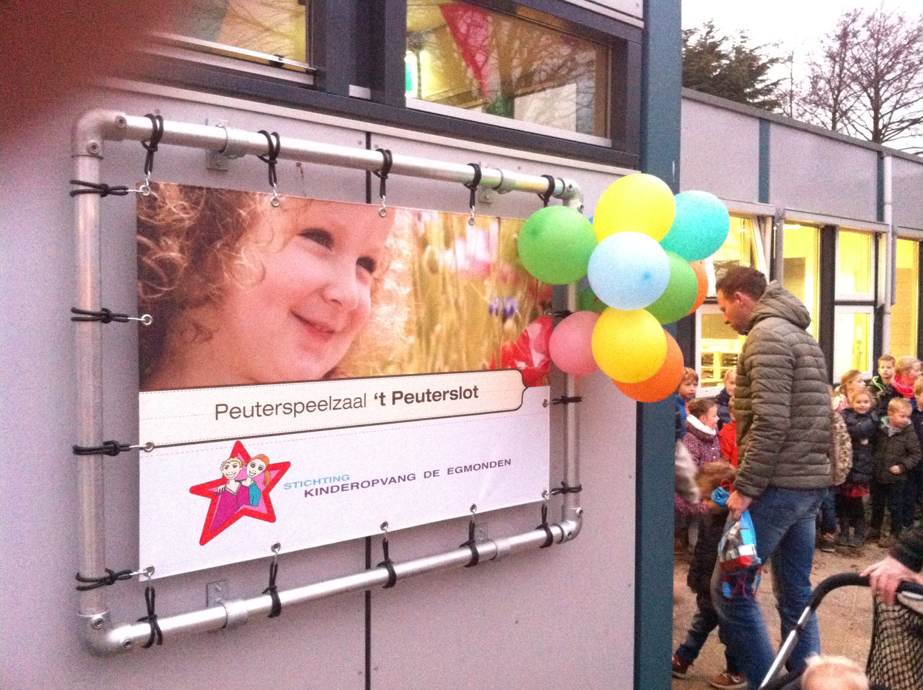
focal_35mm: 35
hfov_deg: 52.7
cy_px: 345
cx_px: 462
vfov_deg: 40.6
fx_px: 932
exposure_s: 1/15
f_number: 2.8
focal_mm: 3.85
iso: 1000
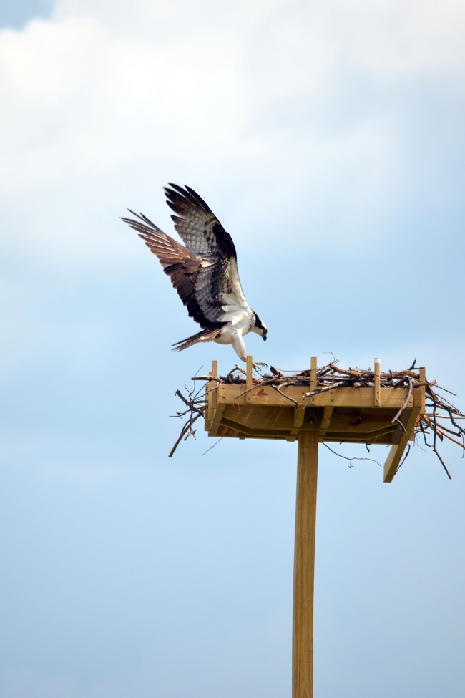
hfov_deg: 3.0
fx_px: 8796
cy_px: 352
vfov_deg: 4.5
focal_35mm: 454
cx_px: 233
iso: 200
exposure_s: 1/800
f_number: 7.1
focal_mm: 300
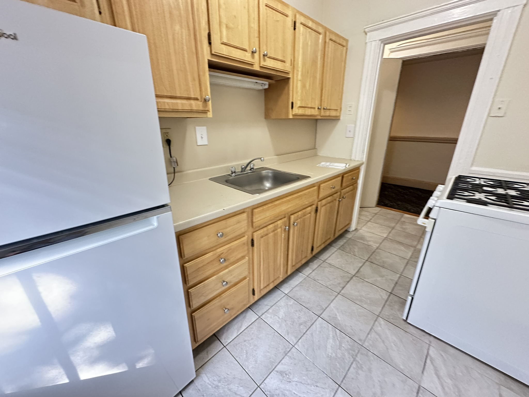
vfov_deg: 85.7
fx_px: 214
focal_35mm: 14
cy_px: 198
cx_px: 264
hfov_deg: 102.1
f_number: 2.2
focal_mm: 2.22
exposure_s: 1/60
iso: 640
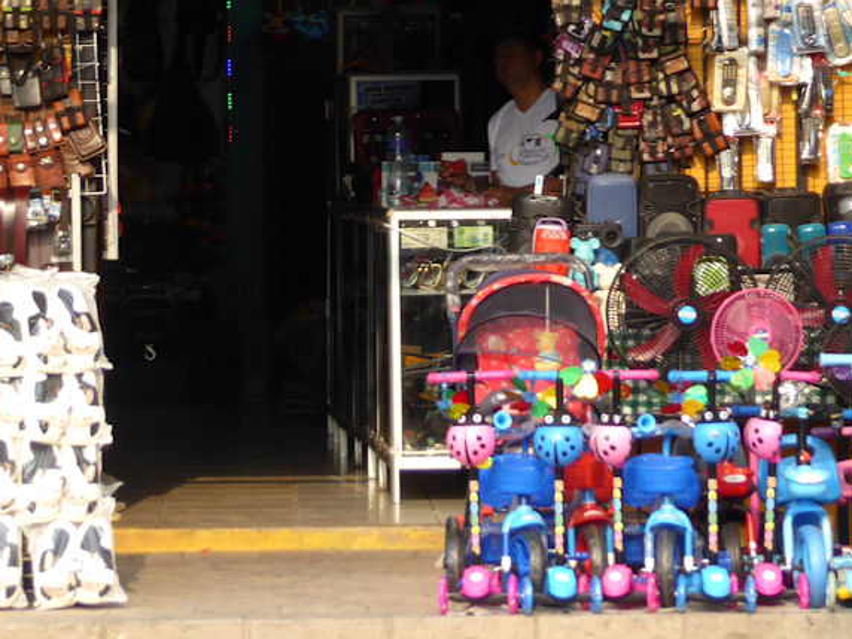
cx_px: 310
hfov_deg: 7.0
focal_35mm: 283
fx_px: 6965
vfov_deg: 5.2
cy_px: 156
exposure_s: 1/125
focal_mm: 24.2
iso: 100
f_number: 5.3
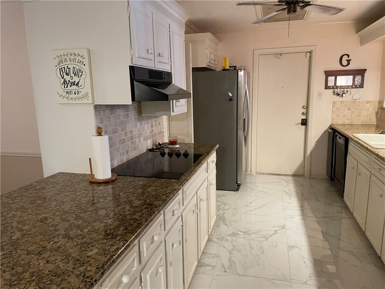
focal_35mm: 26
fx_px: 289
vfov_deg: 53.1
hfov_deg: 67.3
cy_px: 144
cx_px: 192
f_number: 1.6
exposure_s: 1/60
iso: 400
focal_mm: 4.2
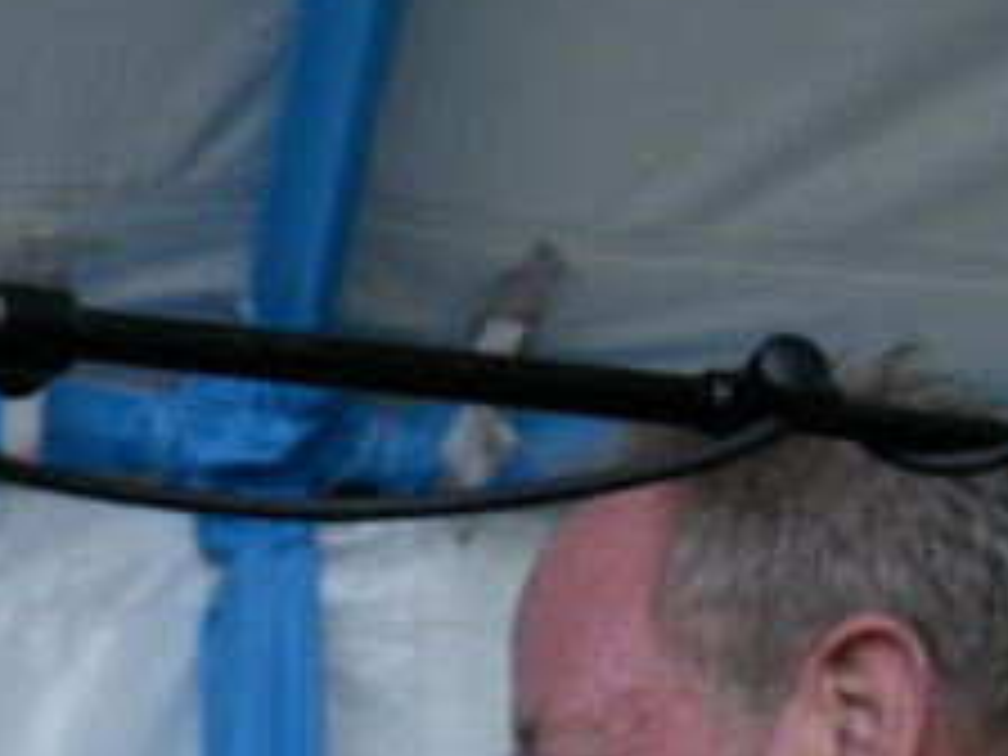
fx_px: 10104
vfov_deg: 4.2
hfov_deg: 5.7
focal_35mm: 347
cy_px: 1343
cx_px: -234
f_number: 5.4
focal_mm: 38
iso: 200
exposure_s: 1/100
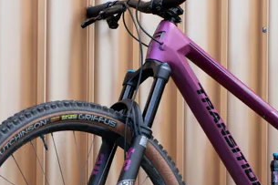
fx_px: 1520
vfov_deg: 6.9
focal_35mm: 197
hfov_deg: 10.4
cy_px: 170
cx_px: 197
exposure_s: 1/60
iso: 80
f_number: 3.5
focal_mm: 75
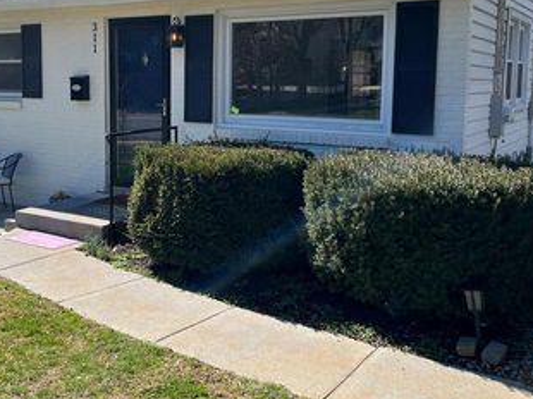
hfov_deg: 44.3
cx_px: 189
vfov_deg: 34.0
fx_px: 646
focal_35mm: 42
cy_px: 132
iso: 50
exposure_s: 1/2024
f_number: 1.6
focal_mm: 5.1
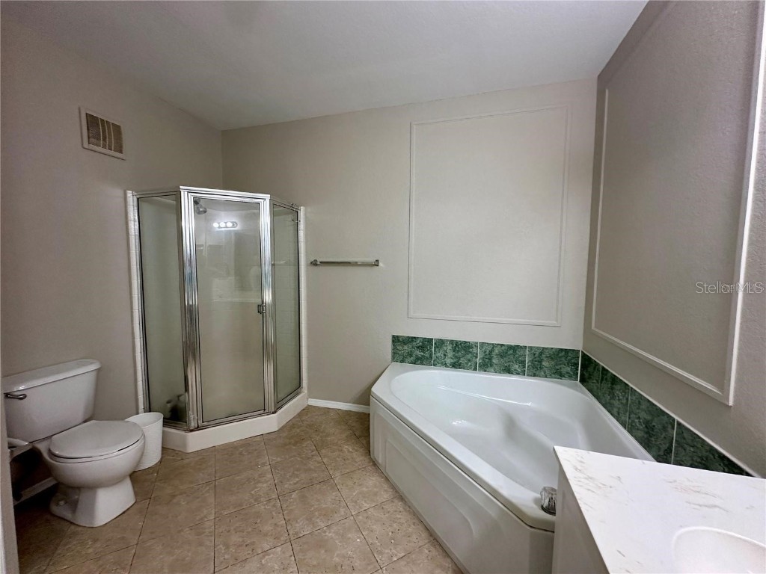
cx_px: 383
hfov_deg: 102.1
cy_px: 287
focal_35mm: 14
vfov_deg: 85.7
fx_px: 310
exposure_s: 1/60
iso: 160
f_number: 2.2
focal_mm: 2.22
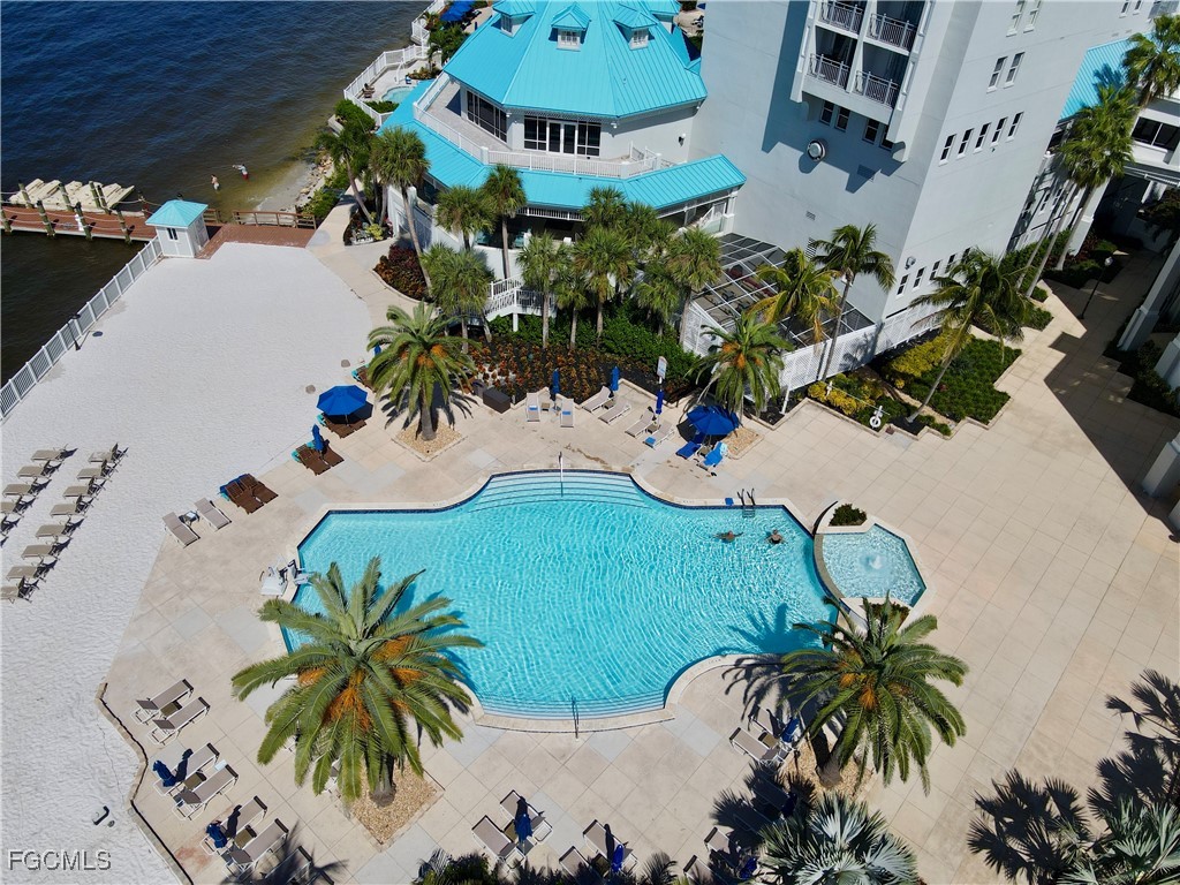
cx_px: 590
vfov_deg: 56.8
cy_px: 442
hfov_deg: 71.6
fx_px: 818
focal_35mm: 24
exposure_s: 1/1600
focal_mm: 4.5
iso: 100
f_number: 2.8
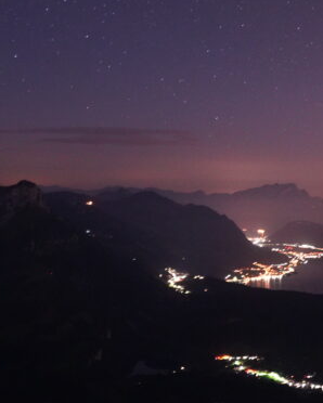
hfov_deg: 23.9
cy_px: 46
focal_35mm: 62
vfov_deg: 29.3
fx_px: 740
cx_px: 295
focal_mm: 24
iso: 3200
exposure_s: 8
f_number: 2.2
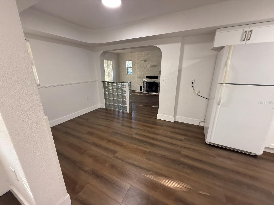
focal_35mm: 14
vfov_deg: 85.7
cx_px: 137
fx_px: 111
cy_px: 102
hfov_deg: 102.1
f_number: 2.2
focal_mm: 2.22
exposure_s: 1/120
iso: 400
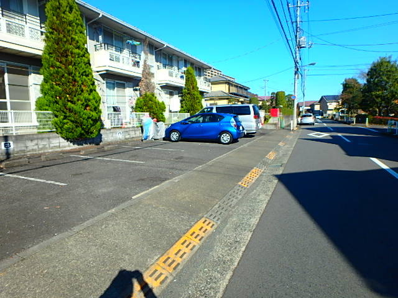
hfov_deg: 79.0
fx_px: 241
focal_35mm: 21
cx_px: 199
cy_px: 149
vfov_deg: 63.4
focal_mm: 3.7
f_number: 3.5
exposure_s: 1/800
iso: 125
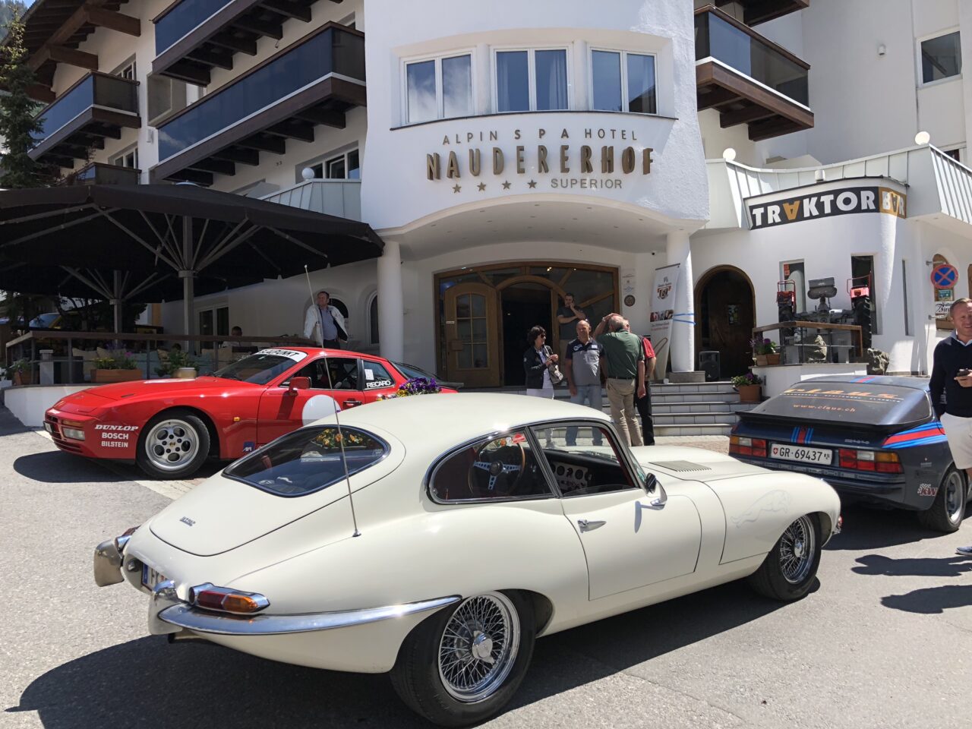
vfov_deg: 49.7
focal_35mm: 28
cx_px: 486
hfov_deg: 63.4
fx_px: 786
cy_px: 364
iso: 25
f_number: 1.8
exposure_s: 1/2288
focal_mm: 3.99
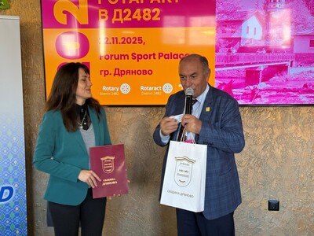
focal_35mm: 48
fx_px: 435
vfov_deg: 30.3
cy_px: 118
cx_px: 157
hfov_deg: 39.7
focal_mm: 6.76
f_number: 1.78
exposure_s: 1/50
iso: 160
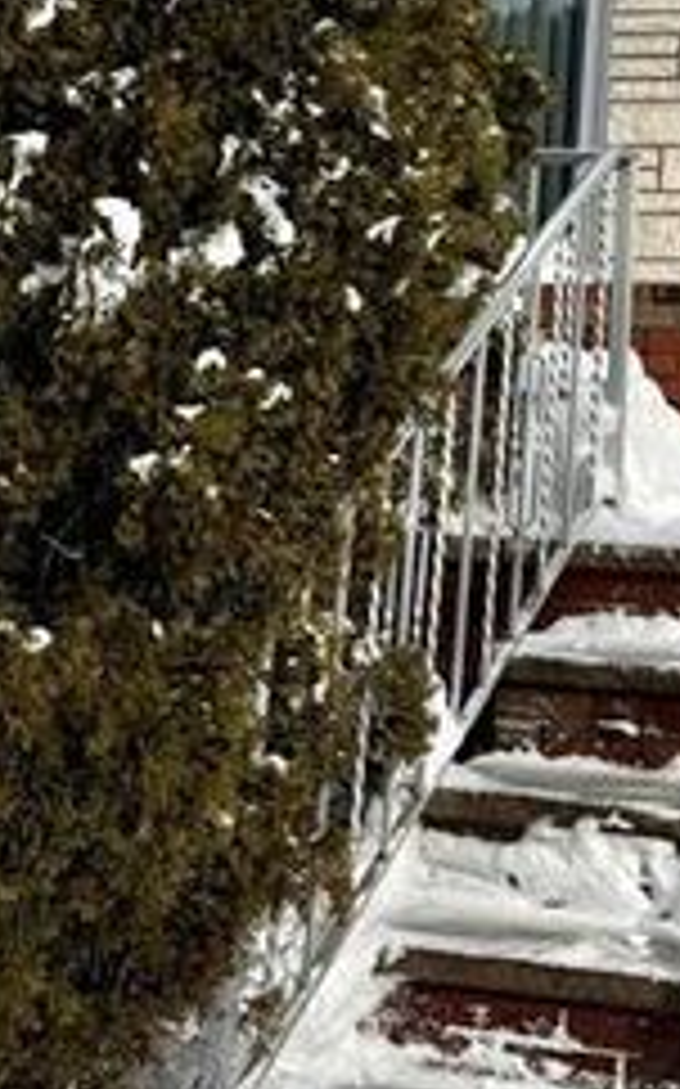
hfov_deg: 18.0
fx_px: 2078
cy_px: -119
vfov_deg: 26.9
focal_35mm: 70
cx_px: 725
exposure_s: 1/6711
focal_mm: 6.76
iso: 80
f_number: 1.78
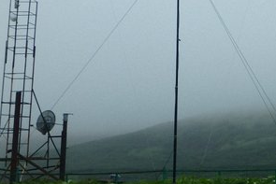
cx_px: 290
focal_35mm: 88
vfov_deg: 15.4
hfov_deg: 22.1
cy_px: 29
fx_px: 675
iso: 125
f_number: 5.1
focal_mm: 6.9
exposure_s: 1/500
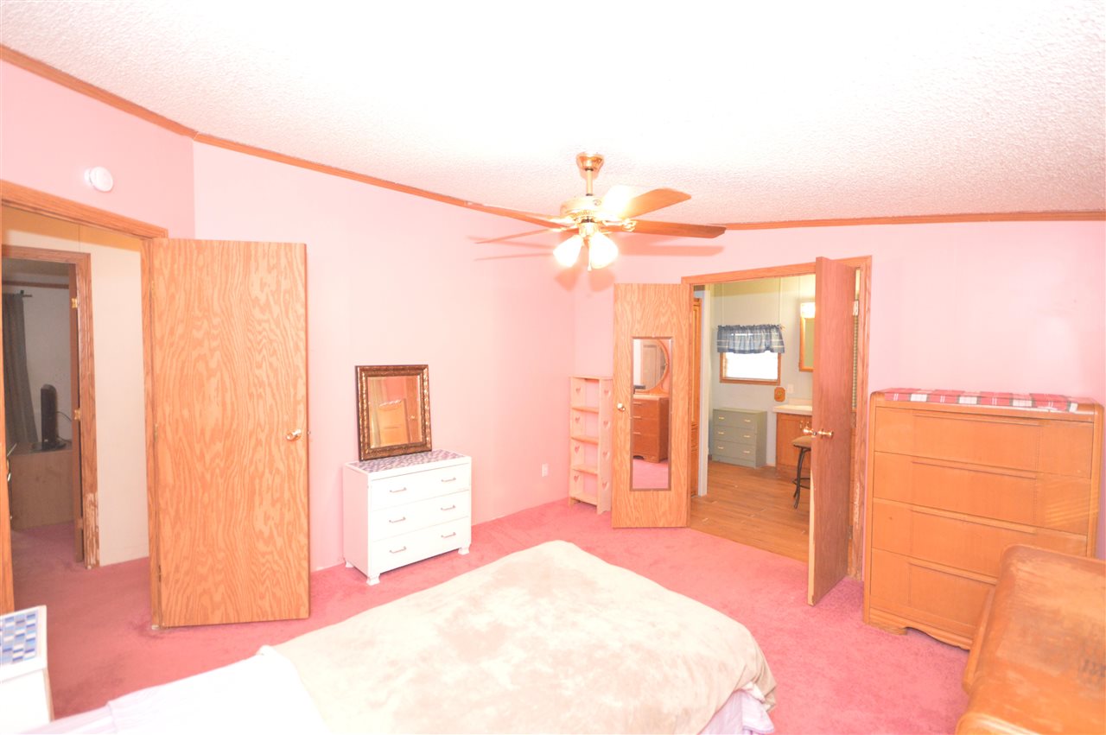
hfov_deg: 100.4
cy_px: 368
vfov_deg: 77.2
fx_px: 460
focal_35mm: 15
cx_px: 553
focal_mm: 10
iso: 2800
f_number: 4
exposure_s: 1/60
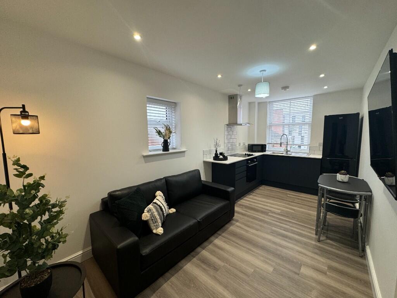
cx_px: 198
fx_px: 161
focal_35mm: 14
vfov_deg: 85.7
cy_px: 149
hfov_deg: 102.1
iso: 125
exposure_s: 1/100
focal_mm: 2.22
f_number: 2.2
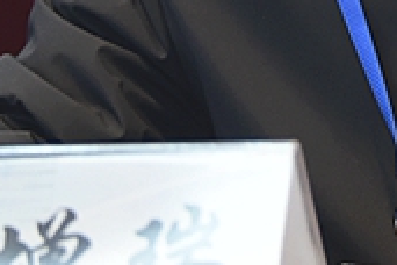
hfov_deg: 5.2
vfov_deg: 3.4
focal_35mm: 397
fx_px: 4378
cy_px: -273
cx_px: 392
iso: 1600
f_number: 5
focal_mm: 85
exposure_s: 1/60
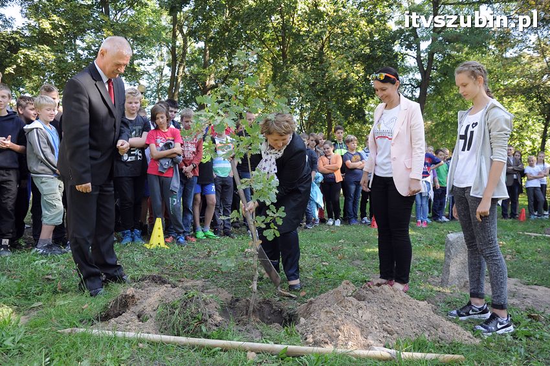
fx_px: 481
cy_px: 183
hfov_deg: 59.5
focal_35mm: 32
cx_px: 275
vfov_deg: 41.6
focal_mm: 21
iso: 400
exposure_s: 1/125
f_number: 5.6
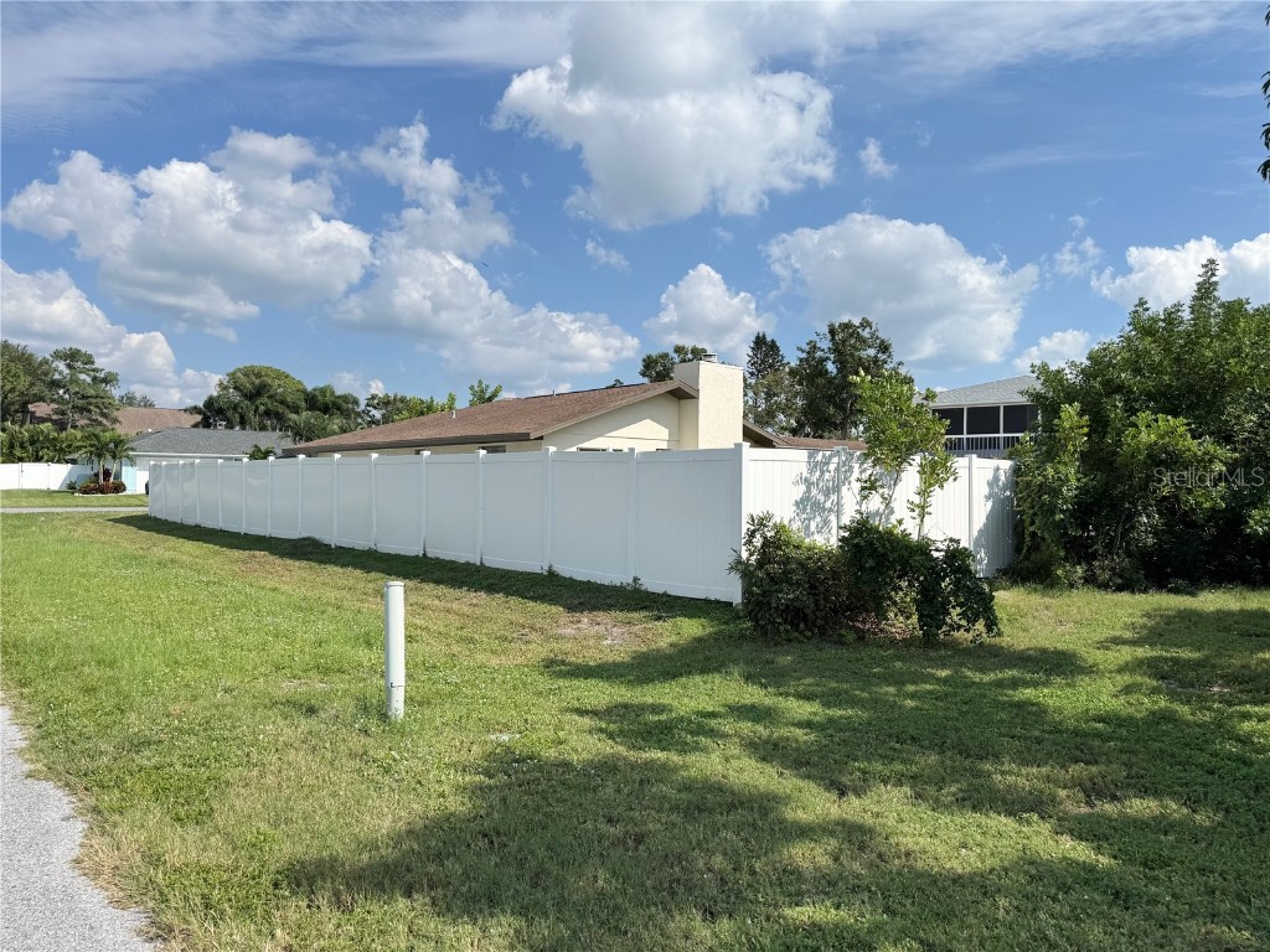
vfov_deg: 56.8
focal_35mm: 24
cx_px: 635
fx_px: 881
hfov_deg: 71.6
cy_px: 476
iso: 80
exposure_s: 1/7092
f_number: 1.78
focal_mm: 6.76
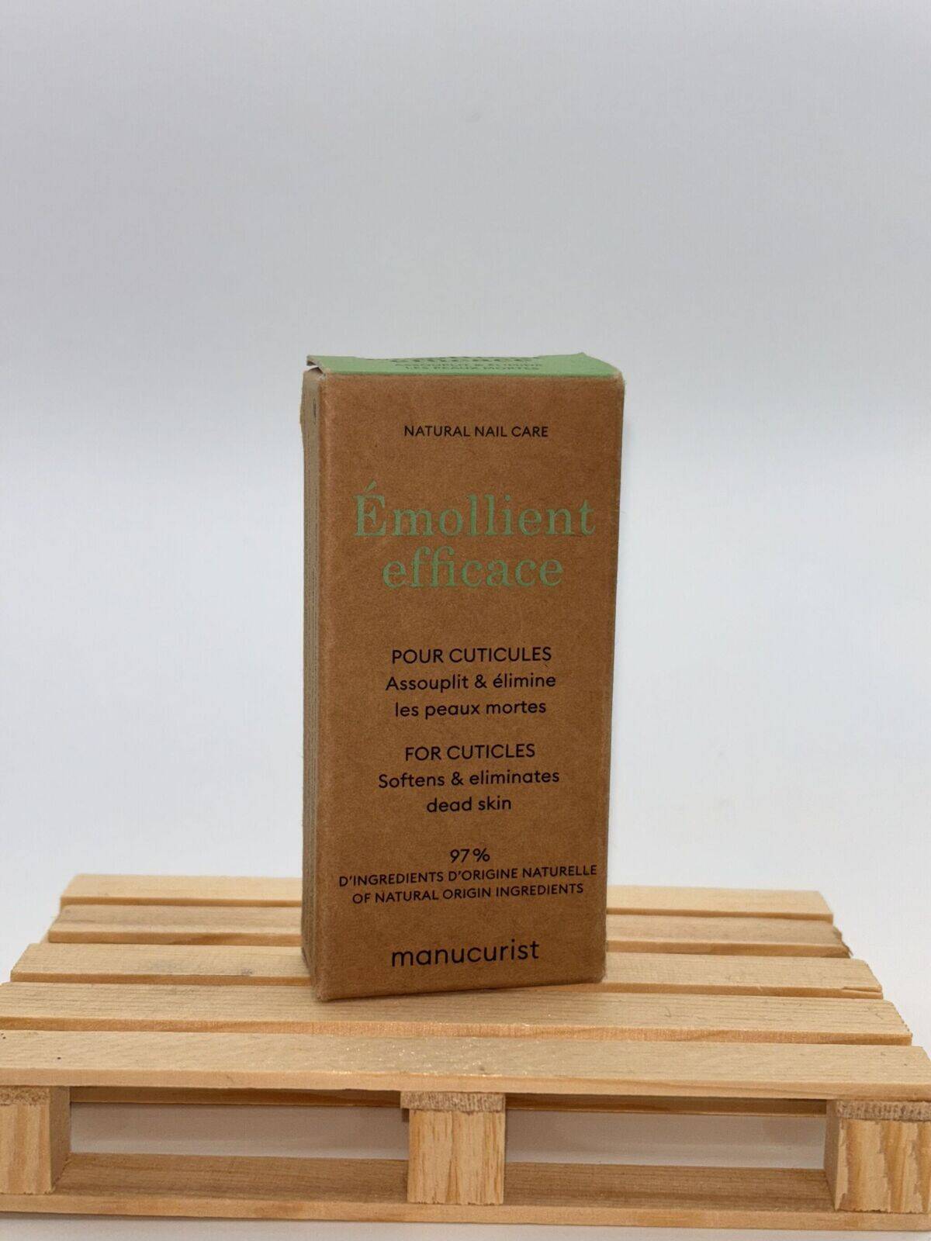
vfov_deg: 36.8
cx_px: 466
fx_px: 1865
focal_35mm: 52
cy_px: 620
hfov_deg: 28.0
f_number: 1.6
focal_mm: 5.96
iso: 32
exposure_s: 1/393
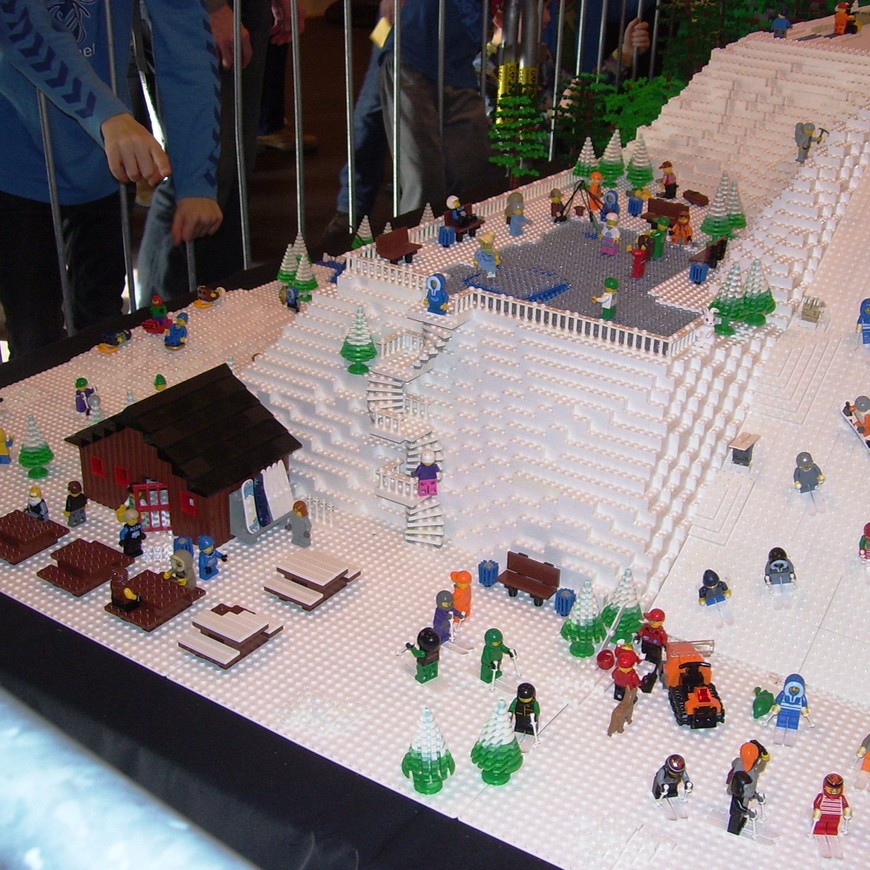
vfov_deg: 38.3
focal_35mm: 44
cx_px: 464
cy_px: 438
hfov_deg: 38.3
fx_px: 1251
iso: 80
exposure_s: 1/60
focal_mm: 6
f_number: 2.7
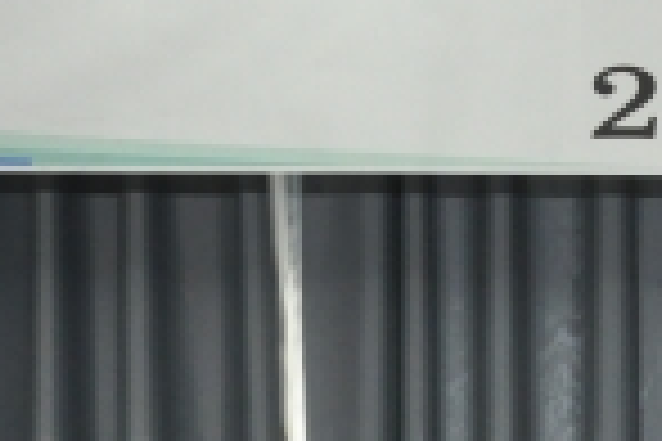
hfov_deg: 7.4
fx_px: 4983
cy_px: 662
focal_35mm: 271
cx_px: 1121
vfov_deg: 5.0
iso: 1000
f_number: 6.3
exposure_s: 1/60
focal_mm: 38
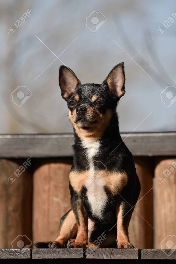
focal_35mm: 300
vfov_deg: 6.9
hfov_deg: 4.6
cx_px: 88
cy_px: 132
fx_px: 2199
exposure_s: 1/640
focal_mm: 300
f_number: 9
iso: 250
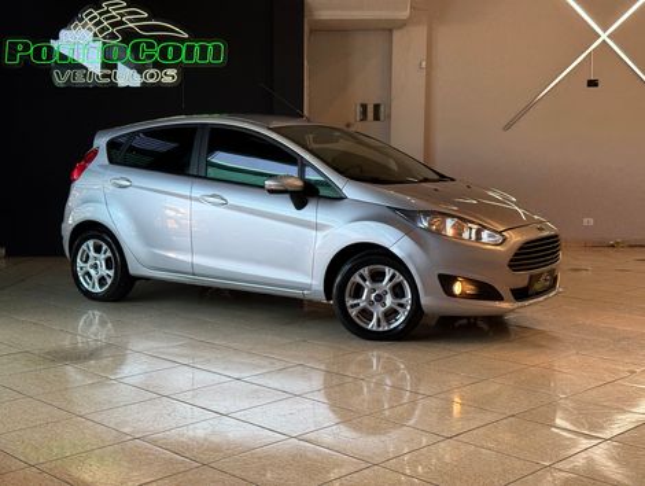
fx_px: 896
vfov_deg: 30.3
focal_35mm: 48
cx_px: 322
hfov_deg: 39.6
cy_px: 243
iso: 80
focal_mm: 6.76
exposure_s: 1/120
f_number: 1.78
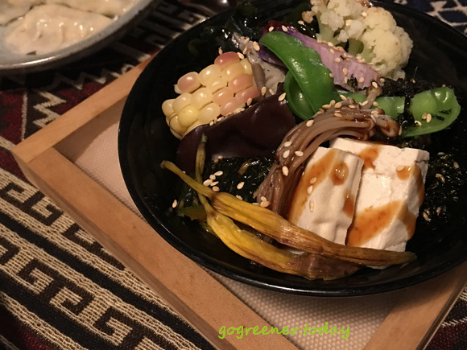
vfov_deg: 35.5
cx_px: 287
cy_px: 110
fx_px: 540
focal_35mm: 40
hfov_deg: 46.5
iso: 100
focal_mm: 4.15
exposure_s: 1/4
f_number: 2.2
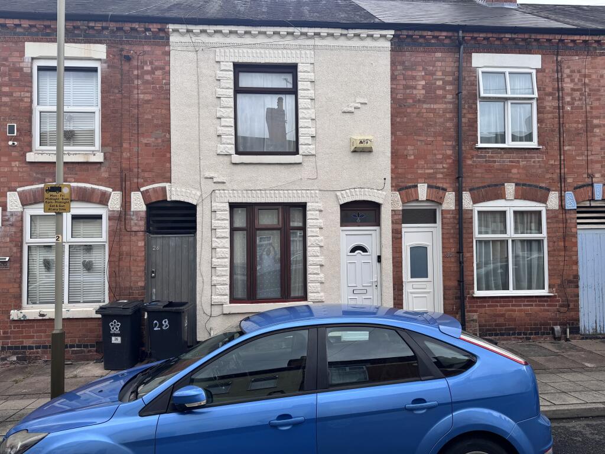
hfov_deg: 71.6
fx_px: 419
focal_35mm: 24
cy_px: 227
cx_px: 302
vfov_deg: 56.8
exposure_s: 1/1721
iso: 80
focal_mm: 6.76
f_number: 1.78
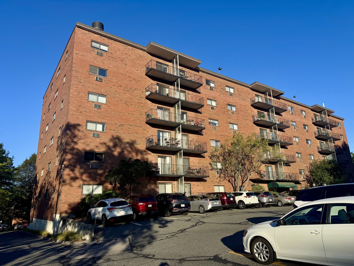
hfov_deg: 71.6
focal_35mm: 24
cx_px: 177
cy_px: 133
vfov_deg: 56.8
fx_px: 245
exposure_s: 1/2710
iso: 80
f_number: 1.78
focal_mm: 6.76
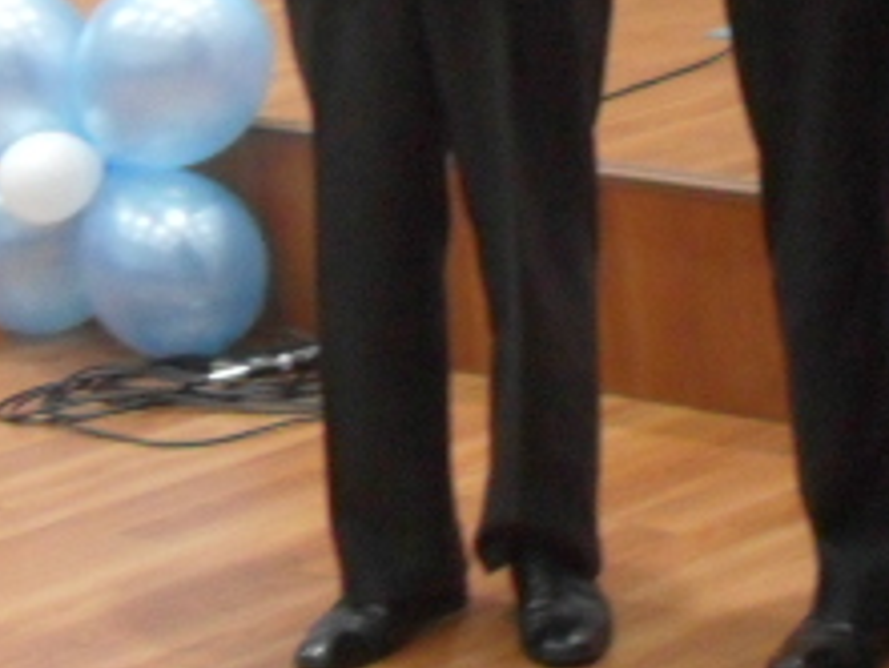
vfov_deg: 8.9
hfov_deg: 11.3
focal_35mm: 162
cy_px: -394
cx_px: 1589
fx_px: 4163
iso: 200
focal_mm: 6.2
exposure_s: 1/30
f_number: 2.8
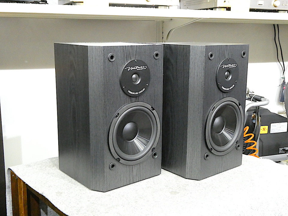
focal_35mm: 44
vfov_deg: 32.9
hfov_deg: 42.9
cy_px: 108
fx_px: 366
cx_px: 144
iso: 1600
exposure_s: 1/13
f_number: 4.7
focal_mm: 7.8
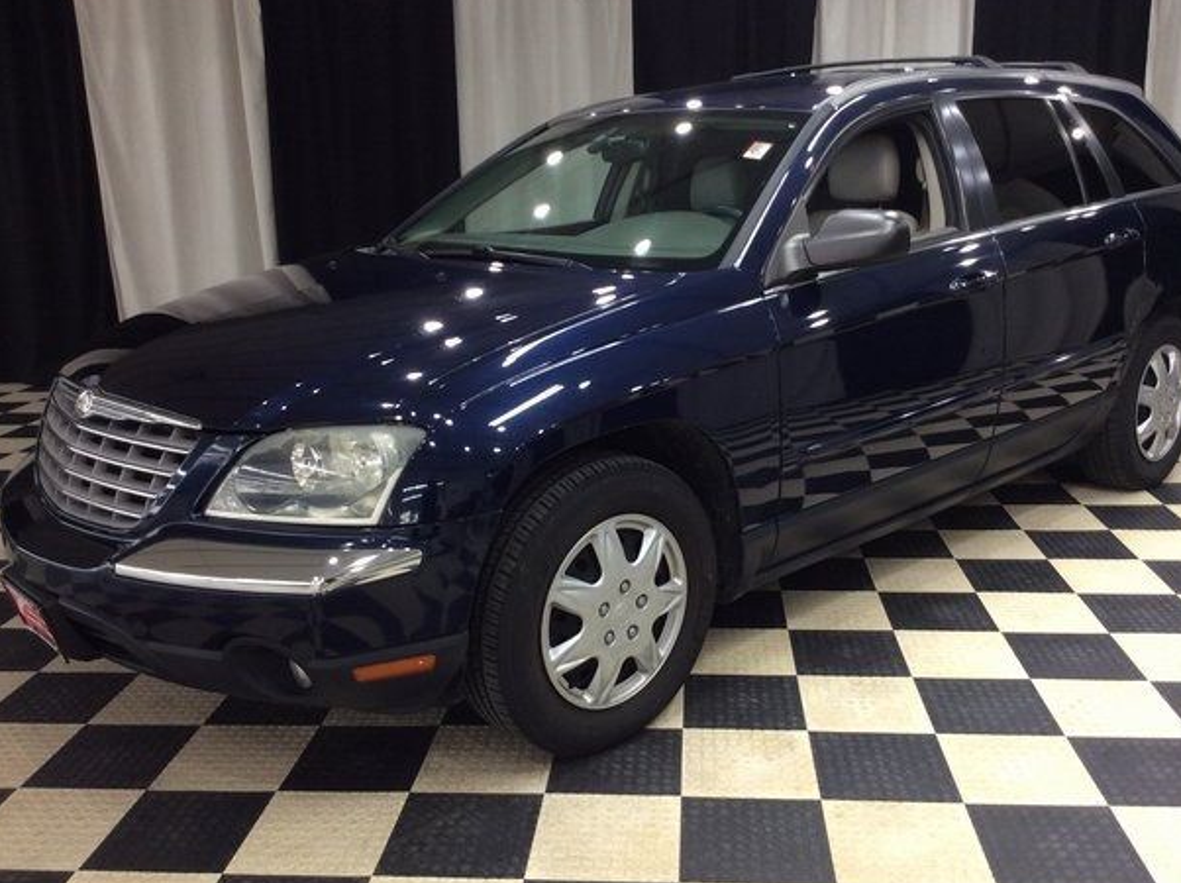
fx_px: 1159
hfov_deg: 54.0
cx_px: 608
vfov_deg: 41.7
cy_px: 459
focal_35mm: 34
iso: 50
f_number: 2.4
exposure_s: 1/24
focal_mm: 3.3
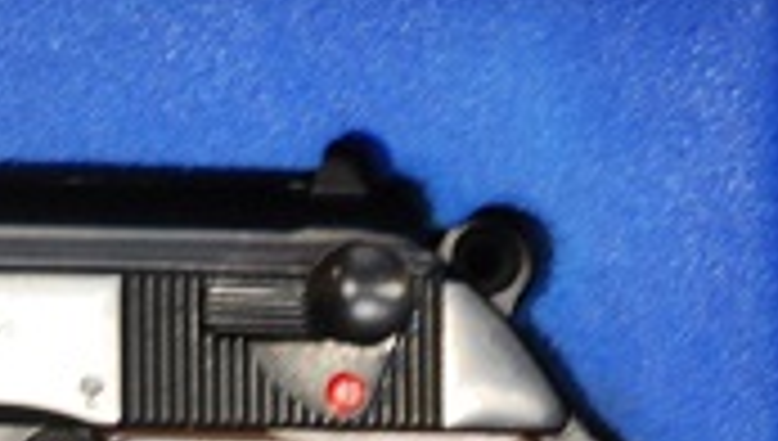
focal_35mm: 283
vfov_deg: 4.3
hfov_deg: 7.5
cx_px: -256
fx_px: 5848
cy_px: 637
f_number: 4.5
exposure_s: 1/30
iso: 900
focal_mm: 52
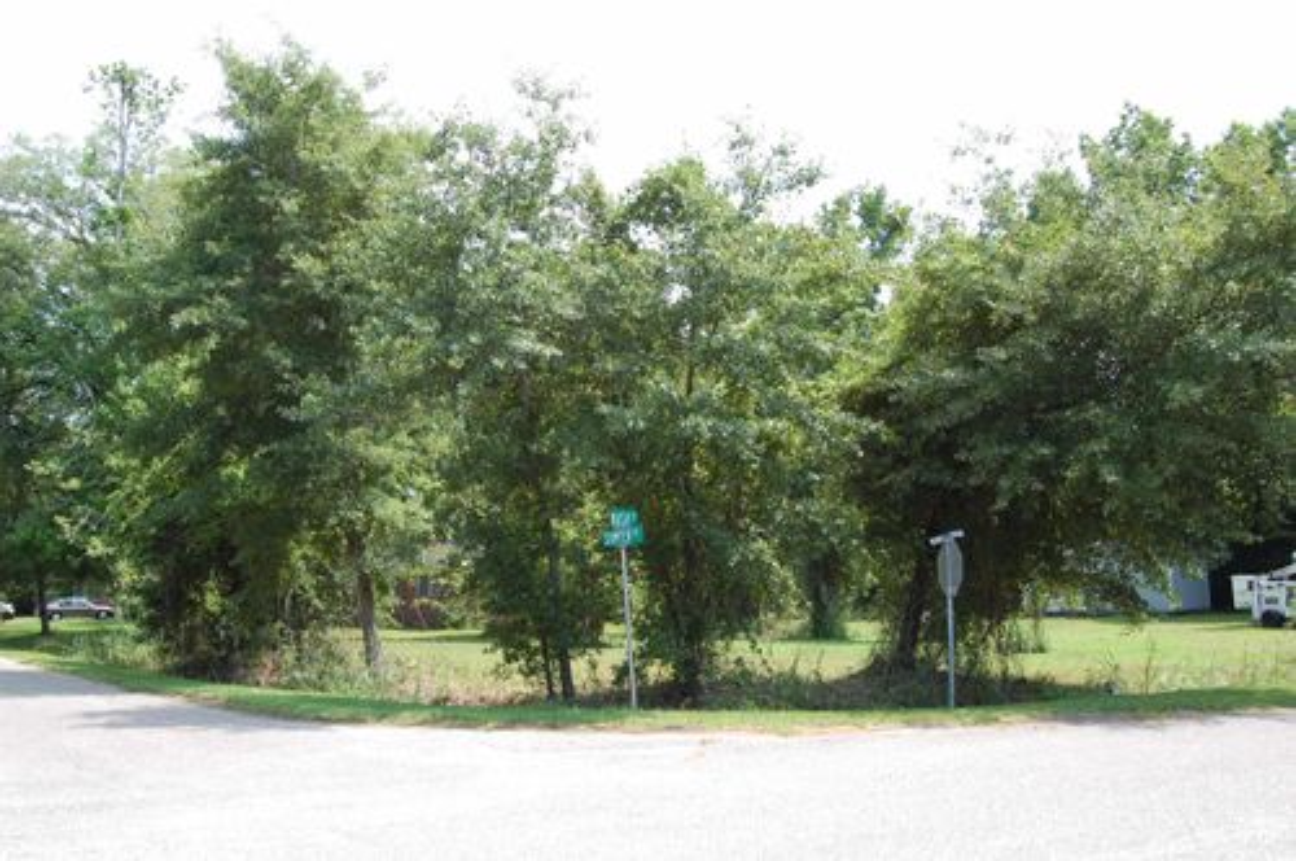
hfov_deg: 62.0
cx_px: 648
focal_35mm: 30
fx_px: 1079
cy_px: 430
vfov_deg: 43.5
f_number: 7.1
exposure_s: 1/200
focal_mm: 20
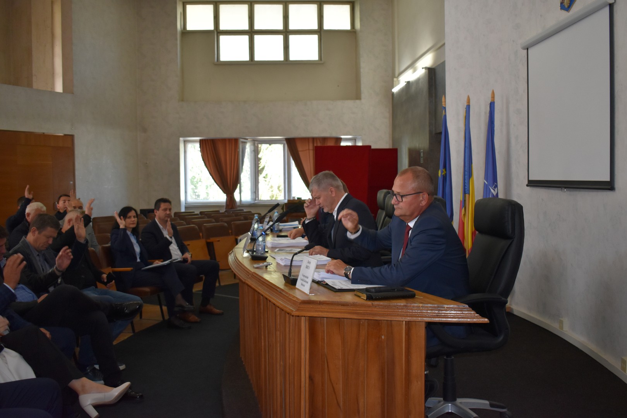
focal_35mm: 36
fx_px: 627
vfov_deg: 36.9
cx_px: 314
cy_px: 209
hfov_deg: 53.1
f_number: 3.8
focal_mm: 24
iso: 1000
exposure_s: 1/125
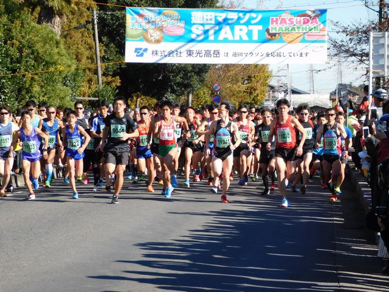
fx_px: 1292
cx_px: 194
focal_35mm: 115
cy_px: 146
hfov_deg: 17.1
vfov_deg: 12.9
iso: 125
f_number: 4.8
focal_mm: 20.3
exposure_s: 1/400
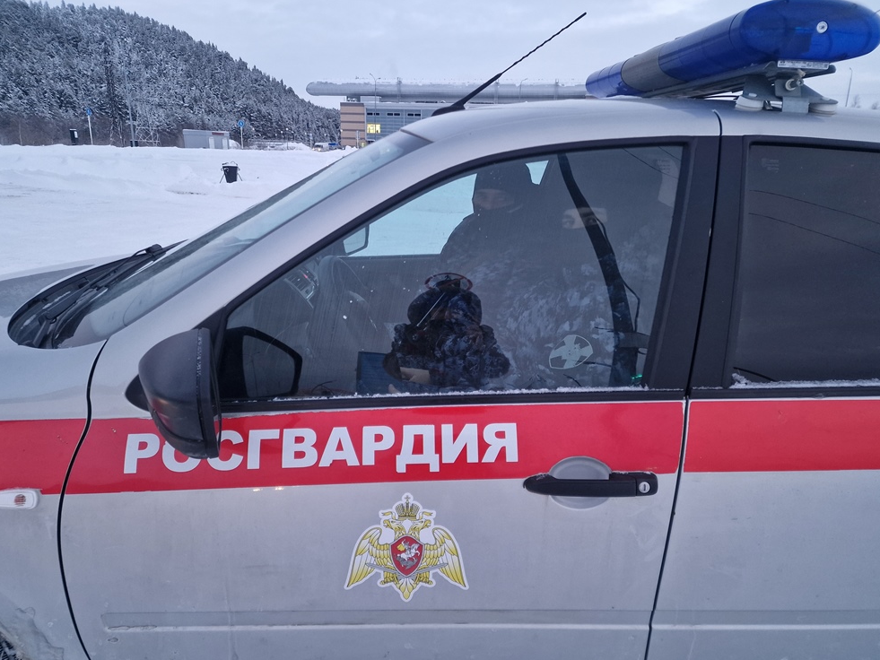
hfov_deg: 71.6
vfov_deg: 56.8
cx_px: 441
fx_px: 610
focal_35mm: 24
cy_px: 339
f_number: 1.8
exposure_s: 1/50
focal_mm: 6.4
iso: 640
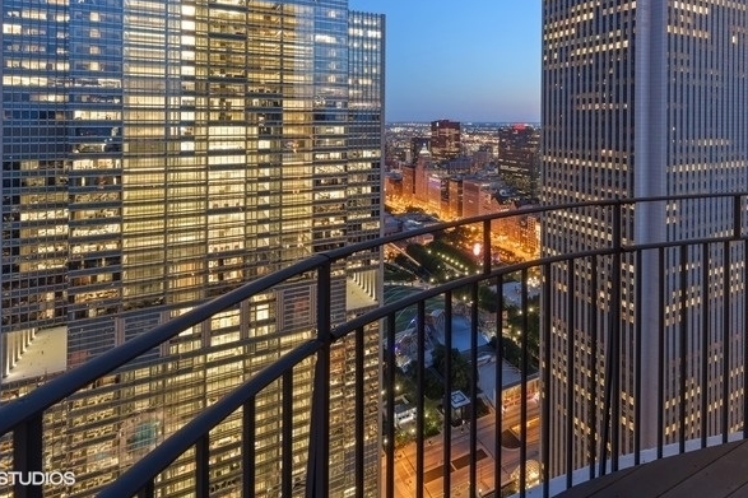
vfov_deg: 52.4
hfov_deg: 73.9
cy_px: 118
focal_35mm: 23
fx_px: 478
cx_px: 494
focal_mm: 15
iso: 200
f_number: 8
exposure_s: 13
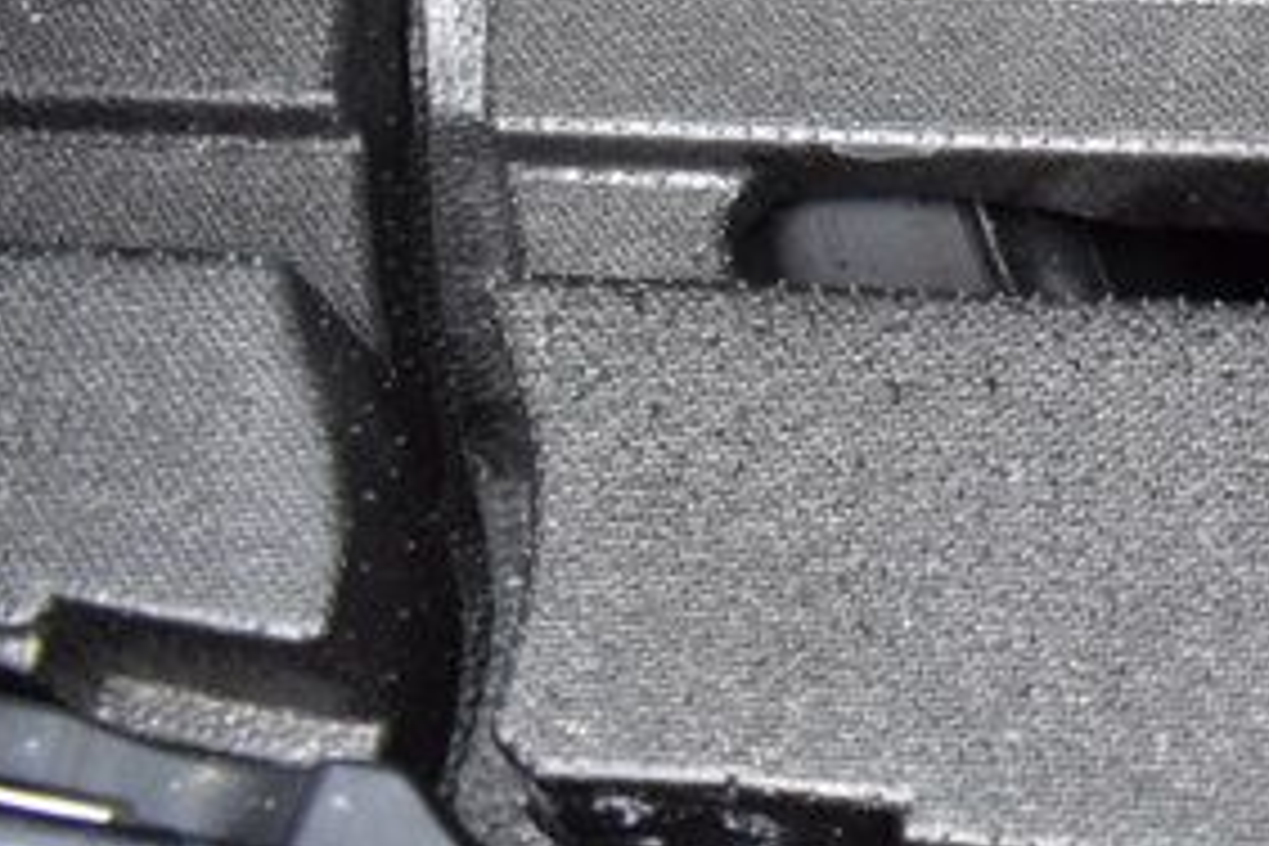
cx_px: 2030
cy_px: -274
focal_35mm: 98
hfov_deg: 18.0
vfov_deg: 13.4
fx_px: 3454
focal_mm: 18
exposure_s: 1/20
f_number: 6.3
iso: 400
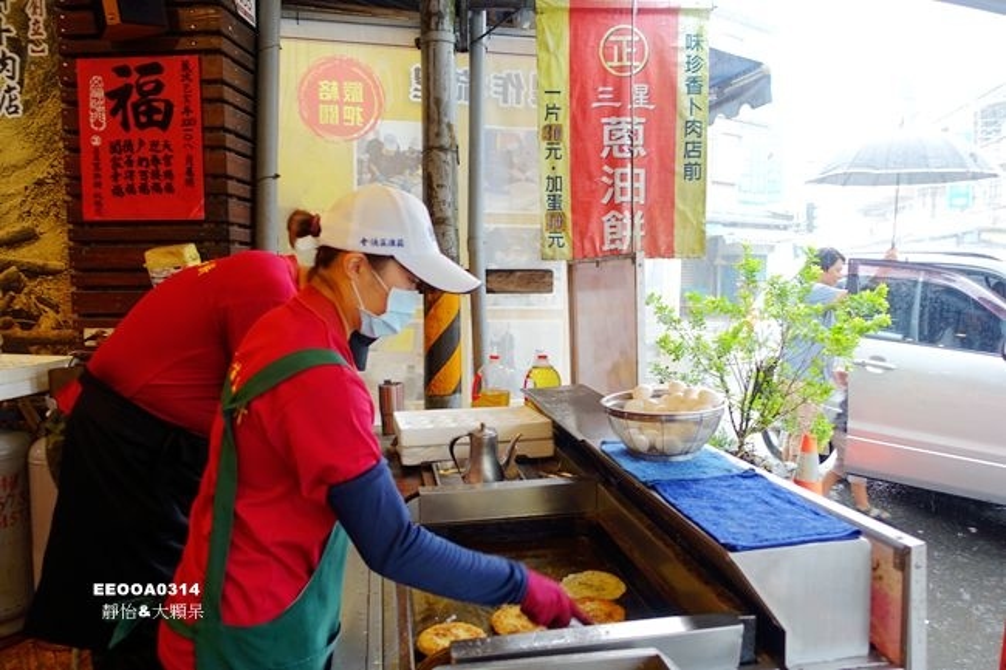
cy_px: 335
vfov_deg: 53.1
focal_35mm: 24
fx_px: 670
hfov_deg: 73.8
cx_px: 503
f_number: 1.8
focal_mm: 8.8
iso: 125
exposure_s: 1/30
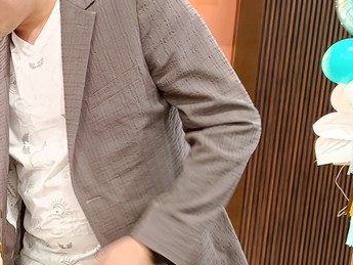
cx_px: -71
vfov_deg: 24.1
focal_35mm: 60
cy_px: 212
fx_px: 612
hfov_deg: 28.1
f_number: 1.88
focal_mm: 5.59
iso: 1781
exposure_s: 1/33.3
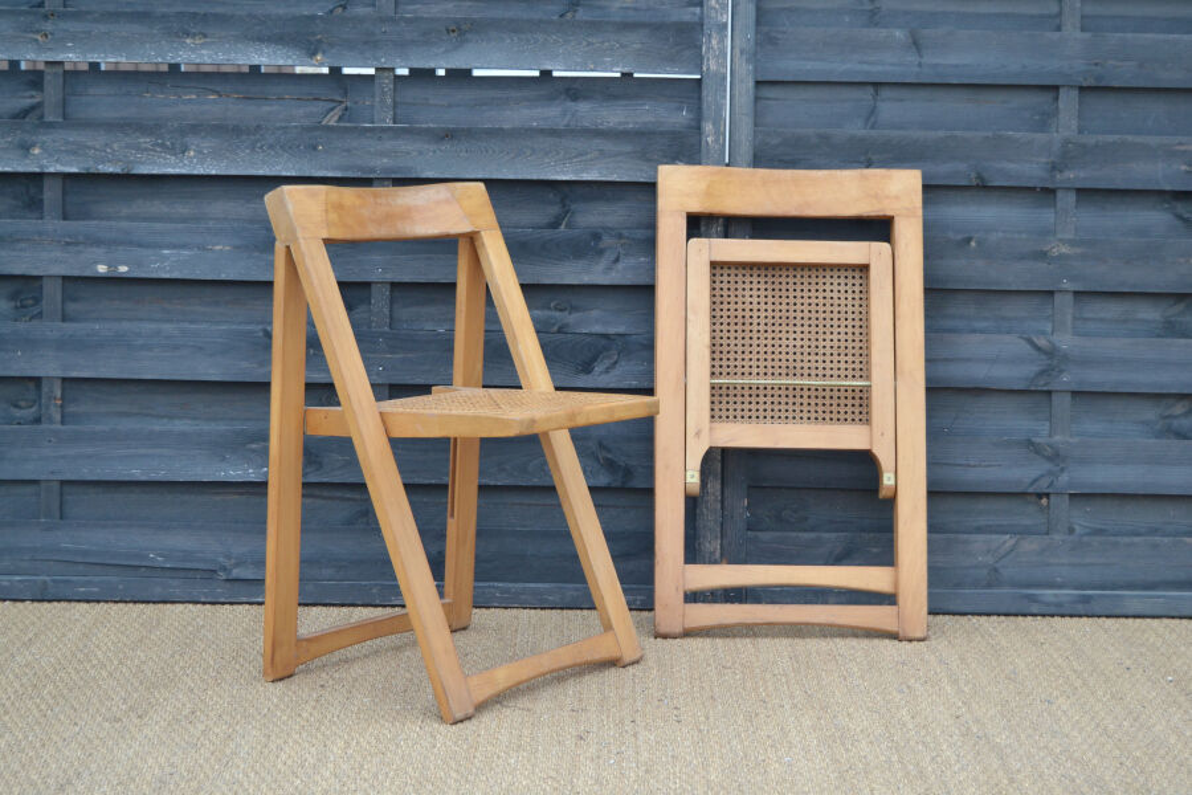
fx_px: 1987
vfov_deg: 22.6
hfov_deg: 33.4
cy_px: 398
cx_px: 596
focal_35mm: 60
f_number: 5
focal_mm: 40
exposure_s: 1/60
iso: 640
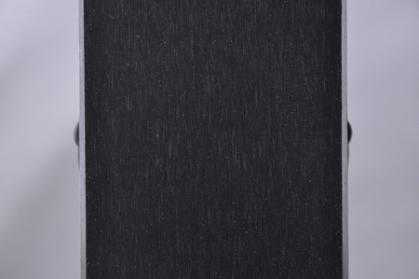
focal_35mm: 158
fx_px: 1831
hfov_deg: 13.1
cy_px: 140
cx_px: 210
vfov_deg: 8.7
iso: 3200
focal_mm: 105
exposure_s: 1/125
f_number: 9.5
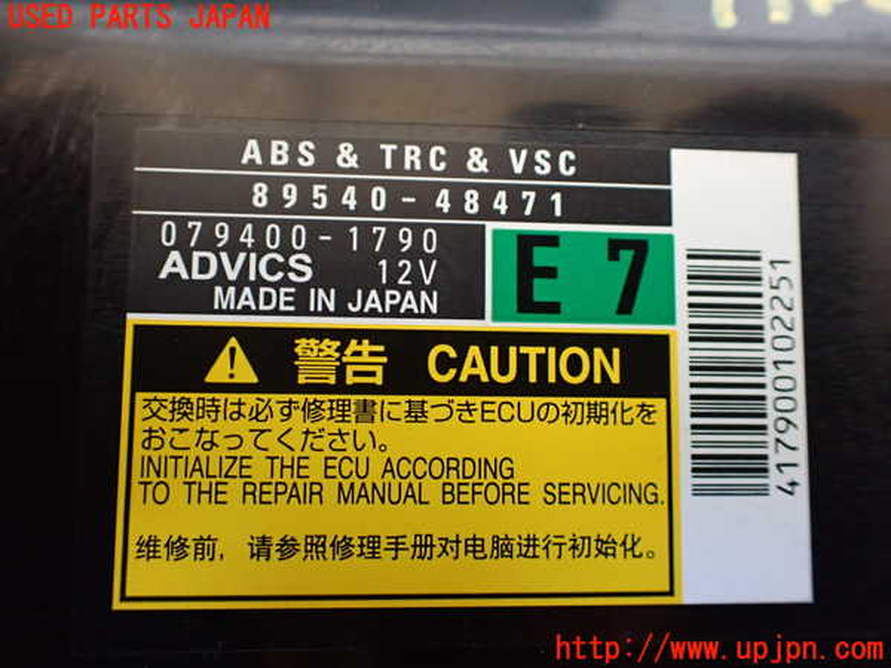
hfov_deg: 60.0
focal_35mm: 30
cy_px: 334
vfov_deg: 46.8
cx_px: 446
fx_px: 772
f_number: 2.3
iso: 800
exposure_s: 1/80
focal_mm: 5.4
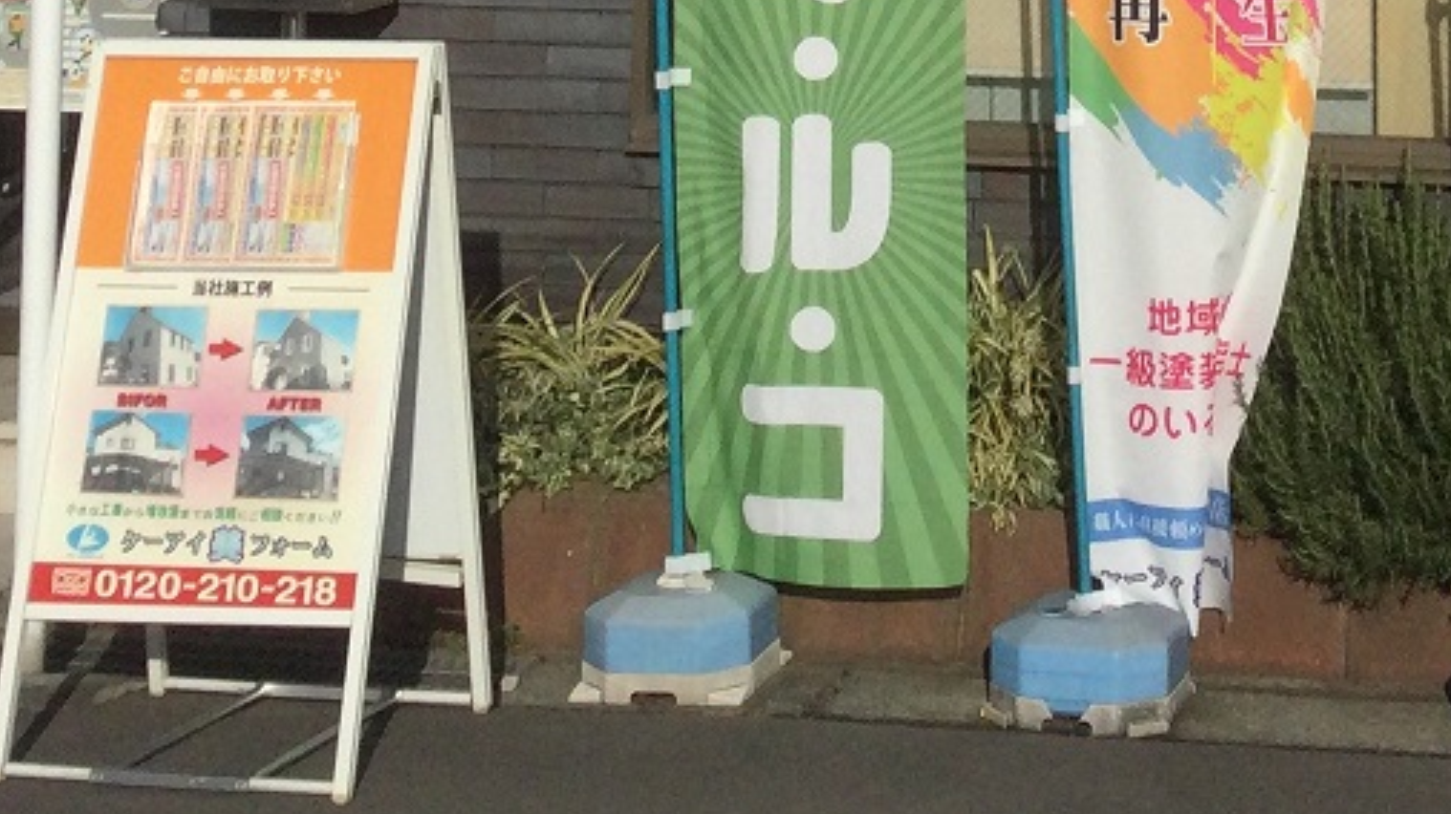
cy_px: -840
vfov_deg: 10.2
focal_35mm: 109
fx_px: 4192
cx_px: 1164
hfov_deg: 19.4
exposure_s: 1/3891
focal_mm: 3.3
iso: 25
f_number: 2.4
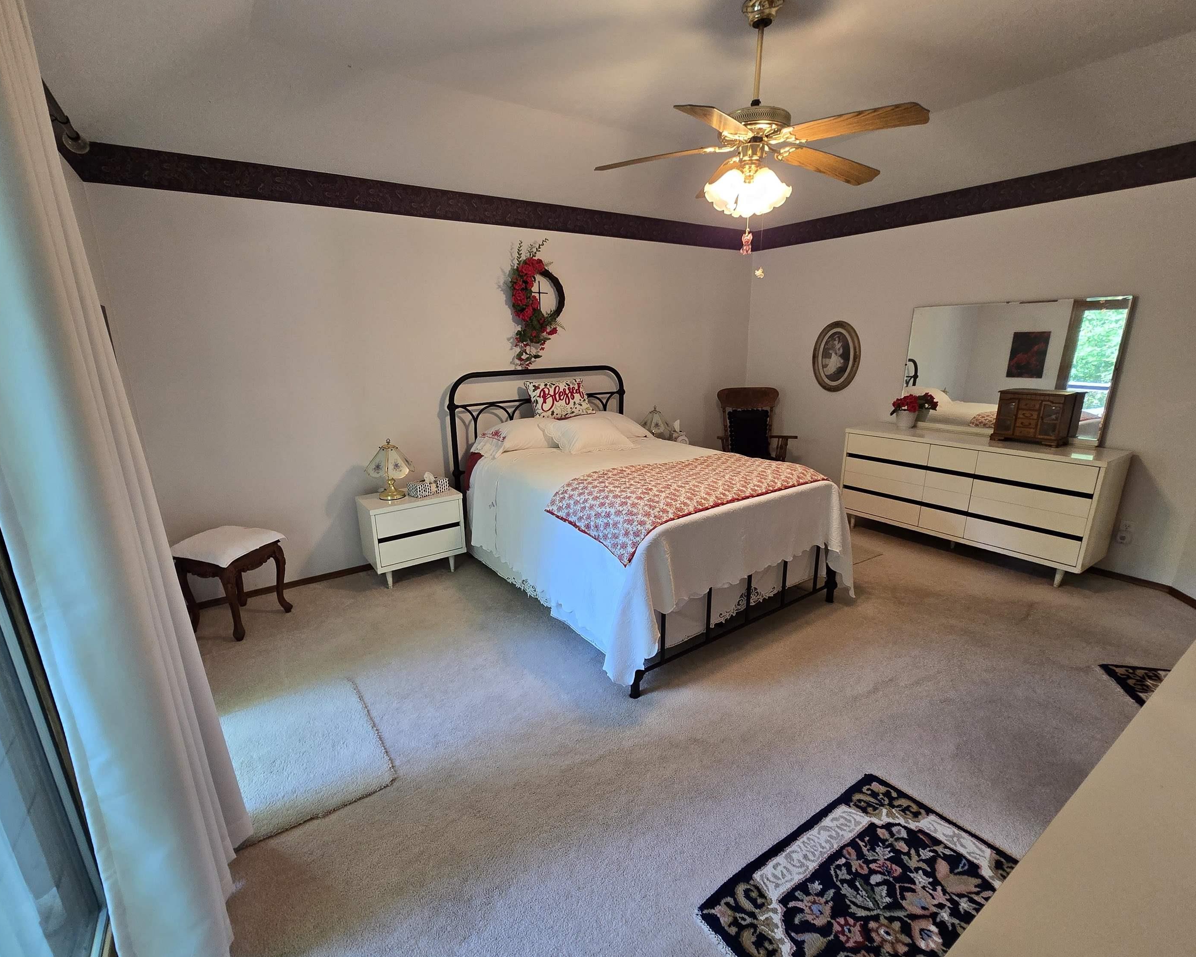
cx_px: 592
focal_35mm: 14
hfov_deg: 100.7
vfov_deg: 88.0
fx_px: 496
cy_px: 479
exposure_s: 1/60
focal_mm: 2.2
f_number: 2.2
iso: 250
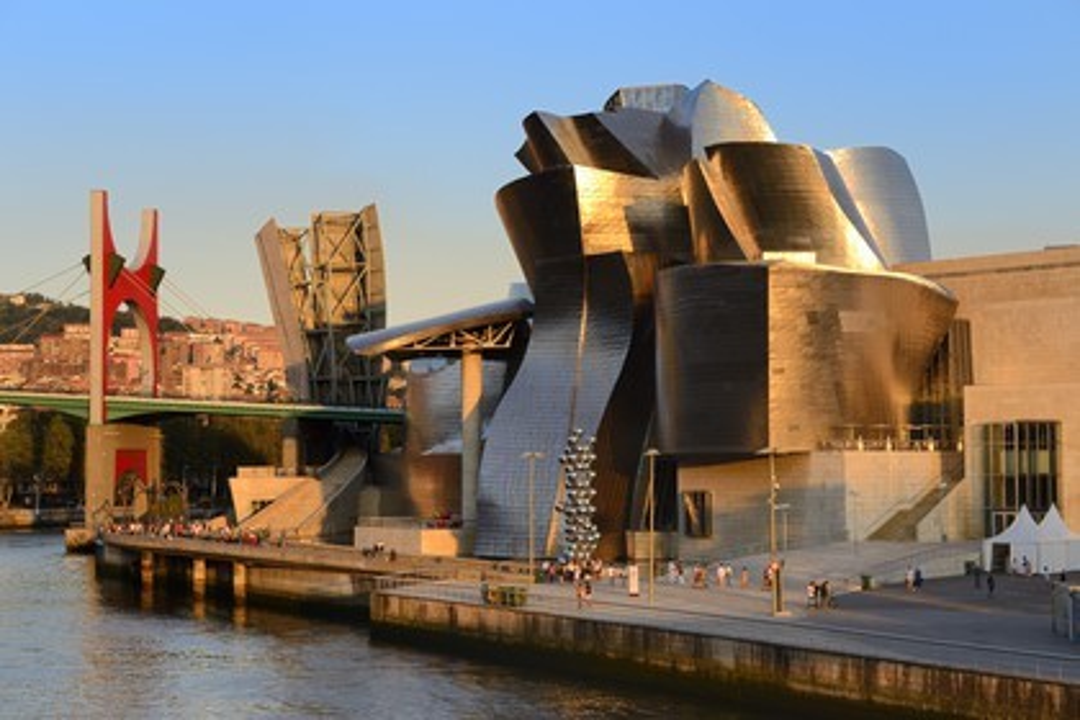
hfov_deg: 28.8
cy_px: 360
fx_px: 2100
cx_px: 540
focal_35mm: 70
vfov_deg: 19.5
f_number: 8
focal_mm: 70
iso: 200
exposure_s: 1/160
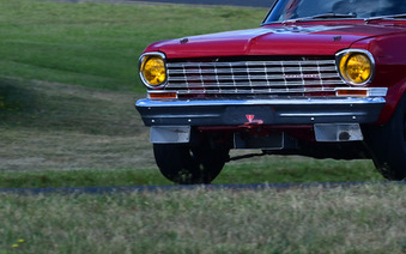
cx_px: 268
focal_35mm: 722
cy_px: -47
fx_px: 7990
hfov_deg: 2.9
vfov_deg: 1.8
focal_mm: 200
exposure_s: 1/640
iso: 500
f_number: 11
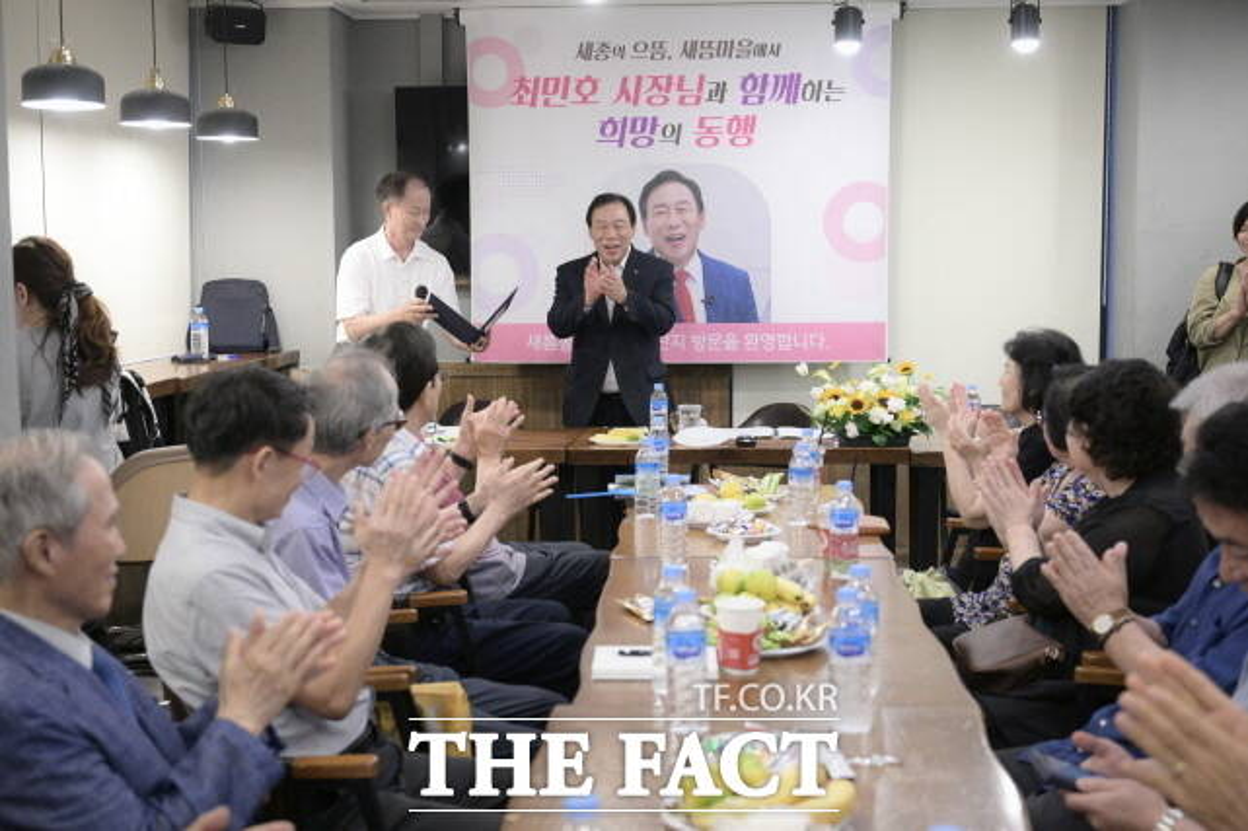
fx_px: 1594
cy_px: 416
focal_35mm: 46
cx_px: 624
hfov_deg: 42.8
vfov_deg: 29.2
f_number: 4
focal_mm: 46
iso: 3200
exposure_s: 1/160
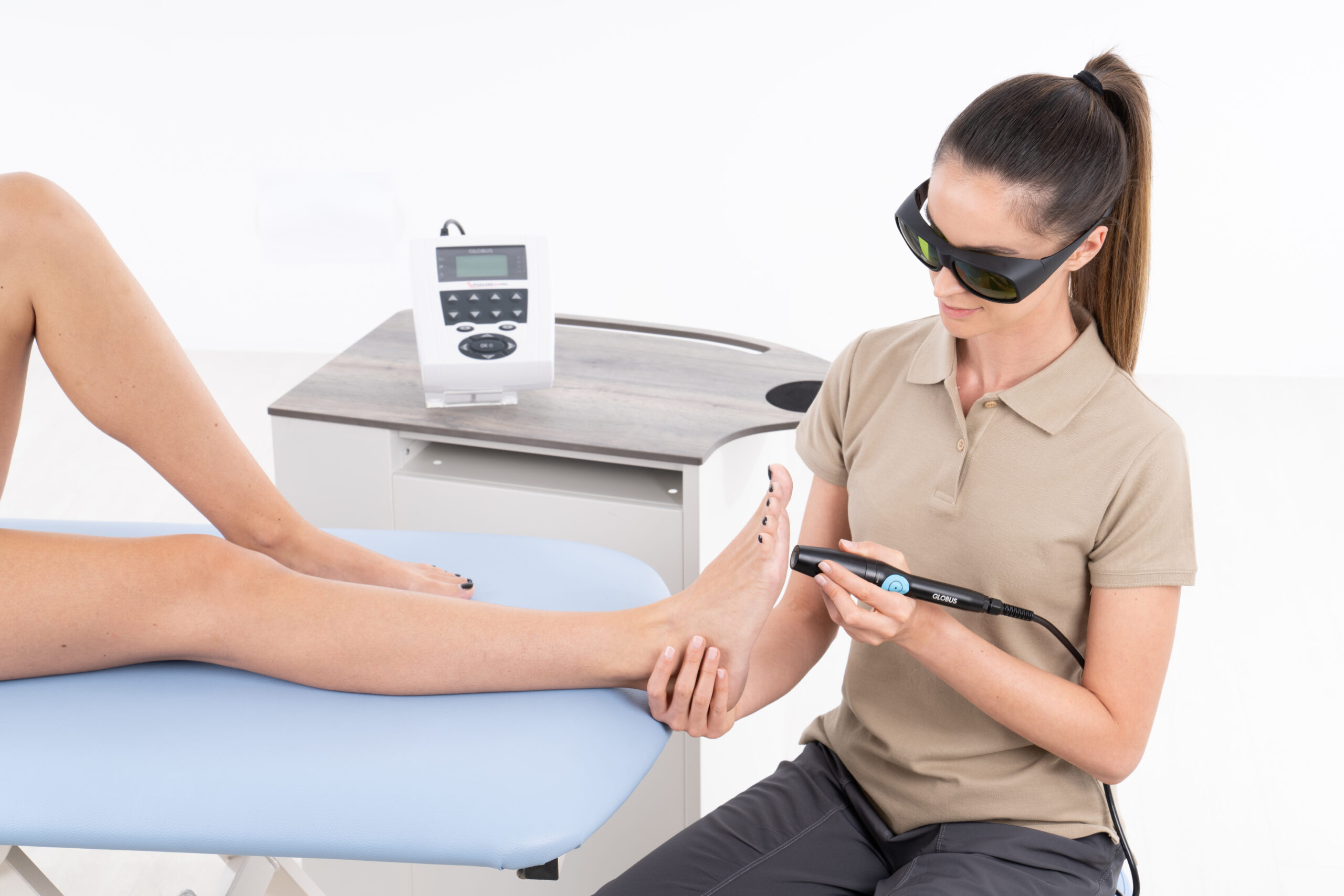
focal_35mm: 70
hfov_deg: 28.8
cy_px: 448
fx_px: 2613
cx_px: 672
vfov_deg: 19.5
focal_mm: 70
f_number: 10
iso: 100
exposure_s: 1/160
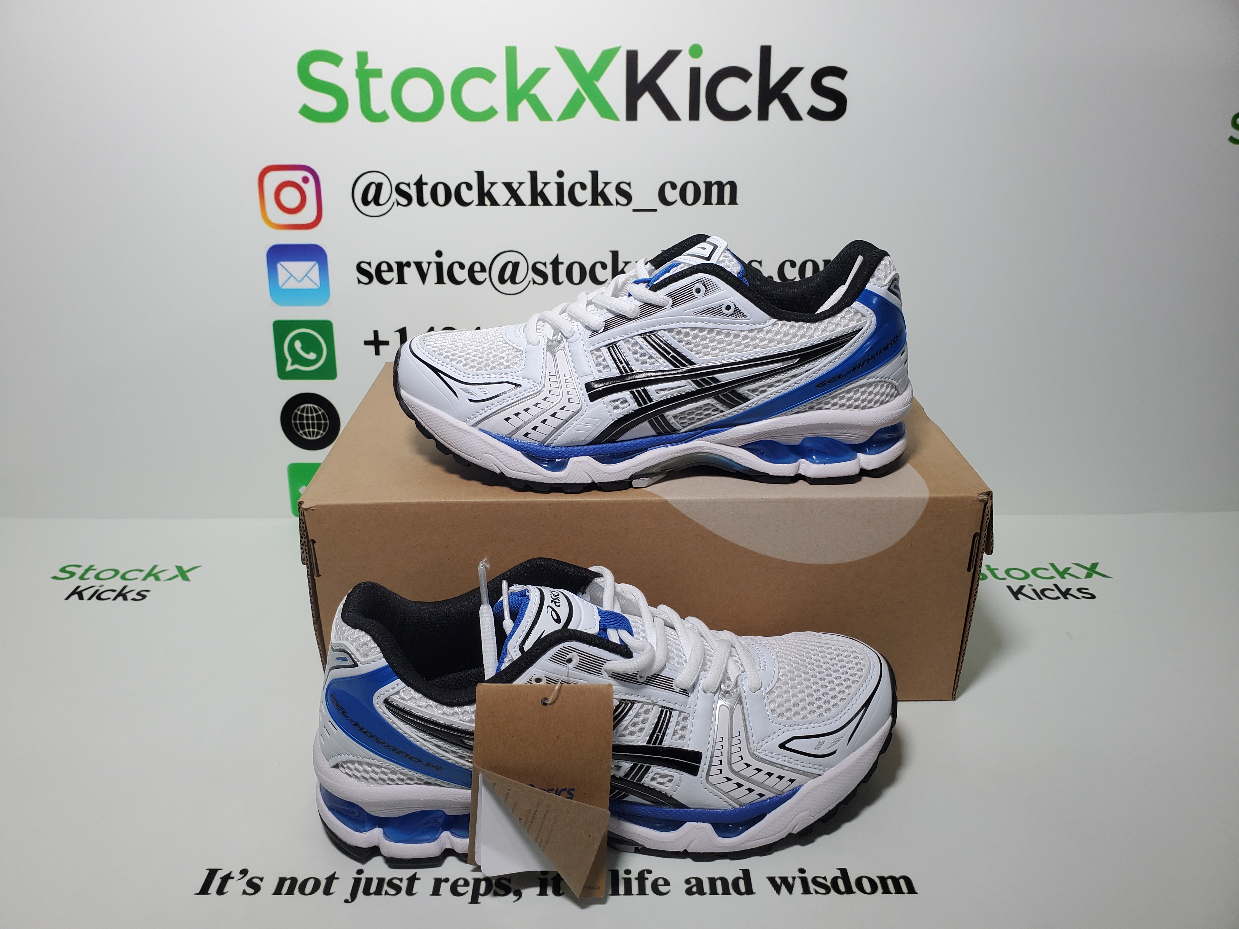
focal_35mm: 26
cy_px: 464
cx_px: 620
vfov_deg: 53.1
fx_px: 931
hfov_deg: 67.3
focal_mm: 4.3
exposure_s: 1/225
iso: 50
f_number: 2.4
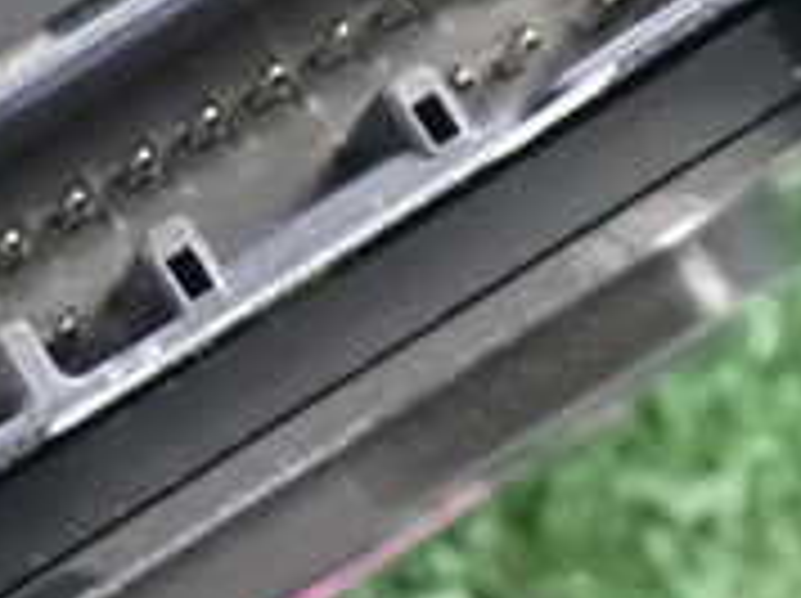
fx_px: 6863
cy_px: 90
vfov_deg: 5.0
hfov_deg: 6.7
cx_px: 148
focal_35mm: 297
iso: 1600
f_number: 4.5
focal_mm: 15.66
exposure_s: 1/20
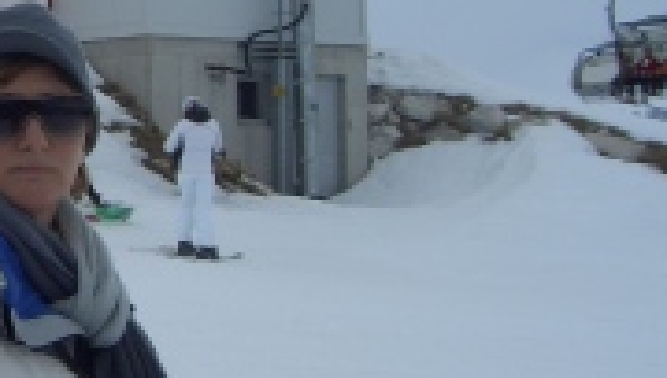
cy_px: 52
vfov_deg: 10.7
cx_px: -85
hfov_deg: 18.2
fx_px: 2002
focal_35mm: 113
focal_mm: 8
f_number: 4.8
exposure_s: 1/800
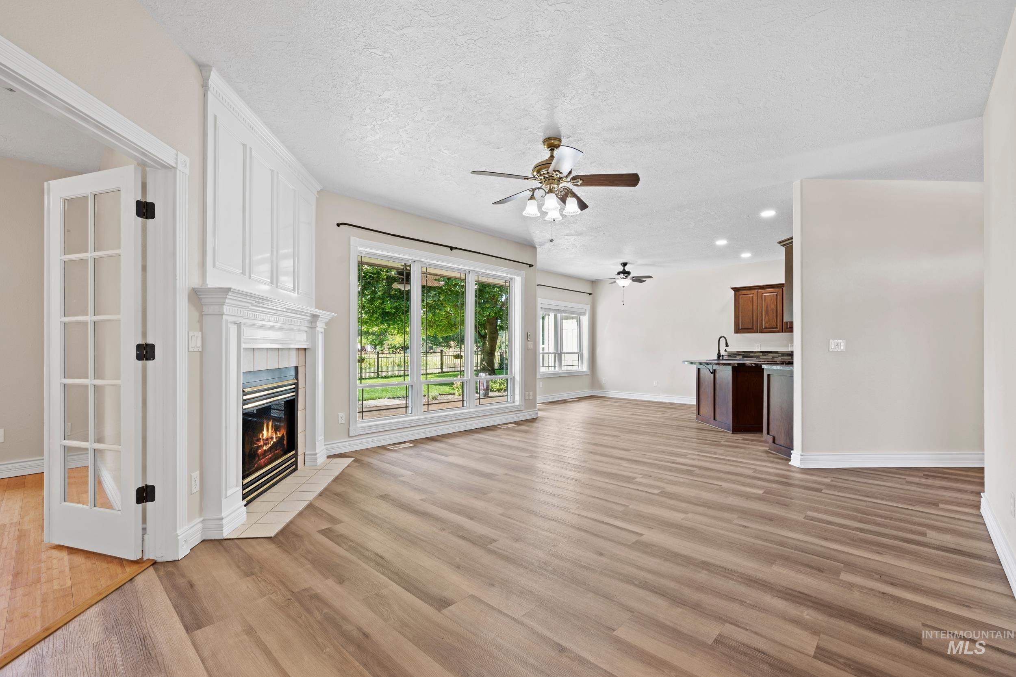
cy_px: 338
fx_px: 437
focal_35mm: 16
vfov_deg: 75.5
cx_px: 508
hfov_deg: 98.5
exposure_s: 2.5
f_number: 9
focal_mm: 15.5
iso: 100
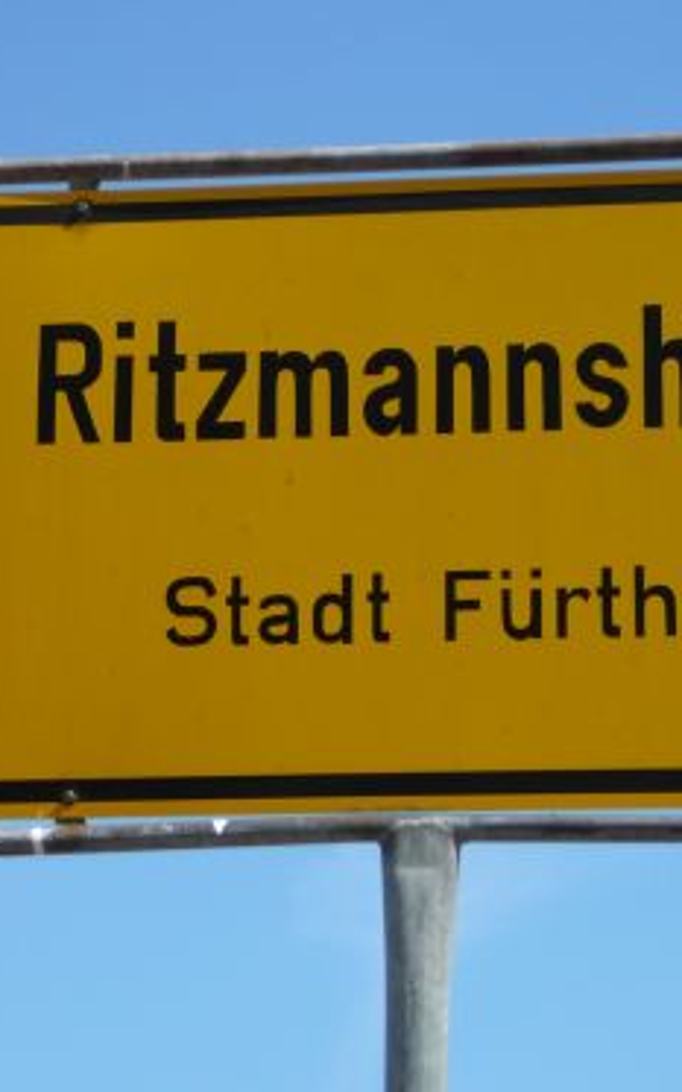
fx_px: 4016
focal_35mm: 135
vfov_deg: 15.5
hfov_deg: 9.7
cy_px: 546
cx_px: 383
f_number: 3.9
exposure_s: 1/640
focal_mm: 14.1
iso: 80
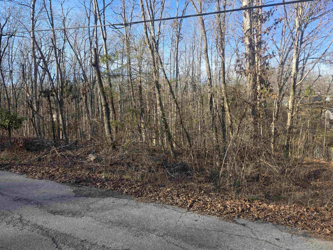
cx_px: 166
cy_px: 125
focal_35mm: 23
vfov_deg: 58.9
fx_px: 221
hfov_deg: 73.9
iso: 80
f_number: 1.7
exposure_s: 1/1501
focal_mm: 6.3
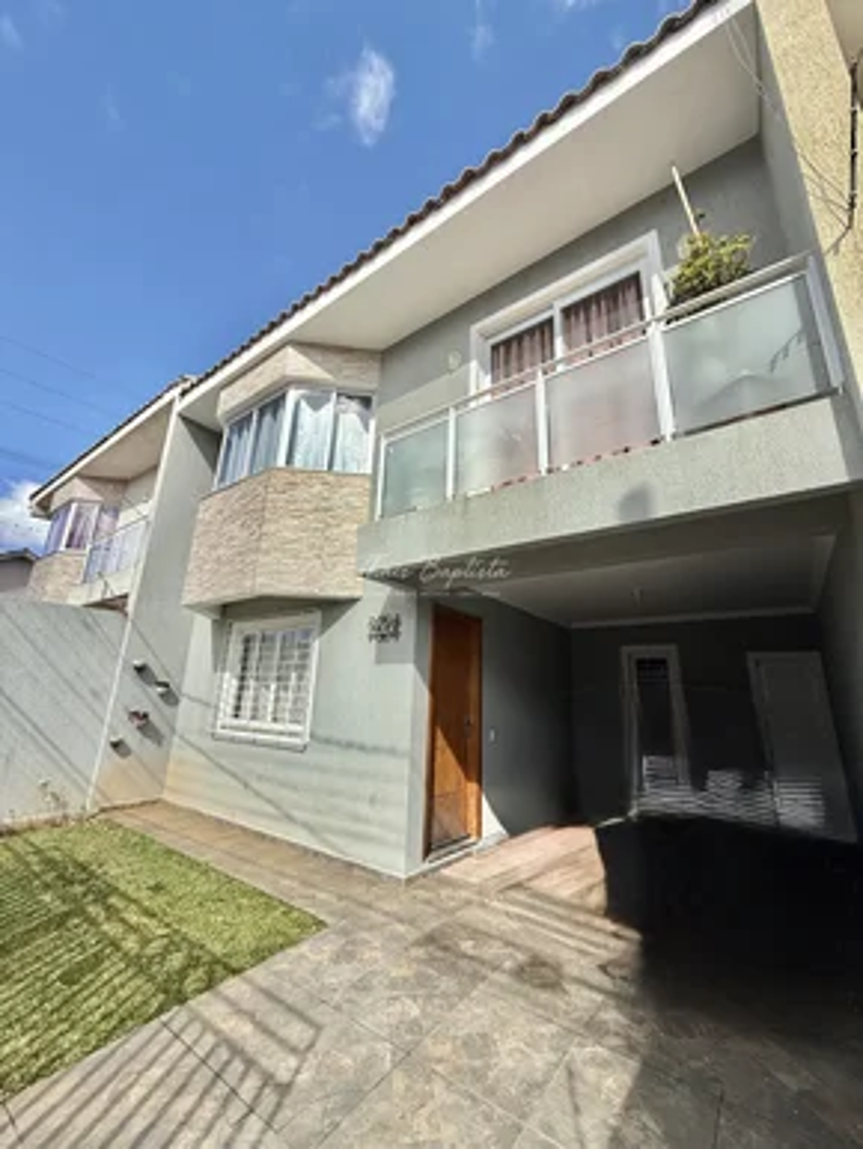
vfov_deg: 102.0
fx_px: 465
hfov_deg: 85.7
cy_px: 574
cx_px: 432
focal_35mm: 14
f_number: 2.2
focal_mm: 2.22
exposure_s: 1/1795
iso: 50
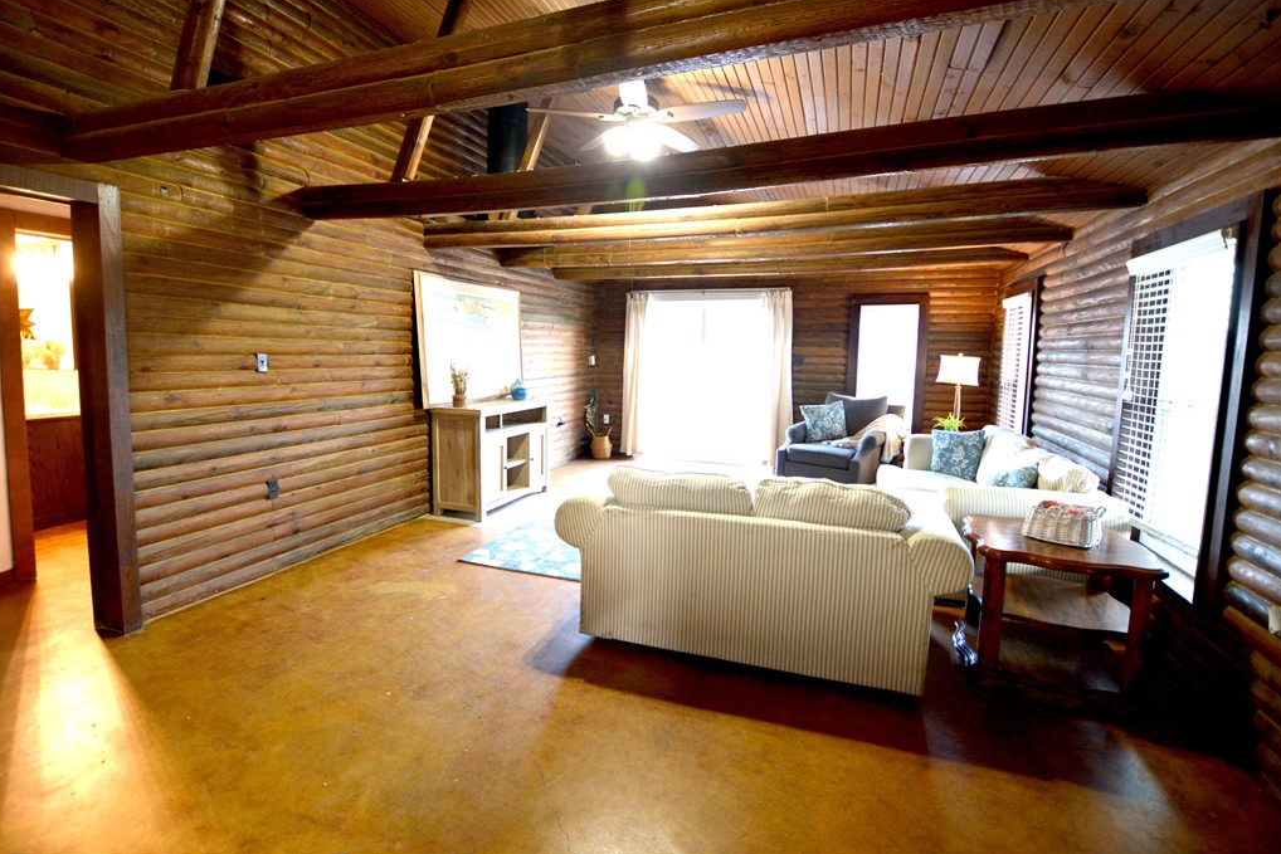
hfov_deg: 96.6
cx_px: 603
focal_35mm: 16
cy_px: 401
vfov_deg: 73.7
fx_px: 569
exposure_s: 1/25
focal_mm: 10
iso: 640
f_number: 3.5
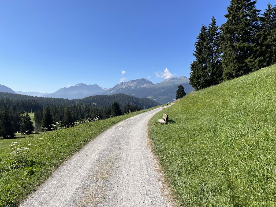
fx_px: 207
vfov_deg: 53.1
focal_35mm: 26
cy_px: 104
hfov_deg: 67.3
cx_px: 138
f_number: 1.6
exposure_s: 1/3401
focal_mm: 4.2
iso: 32
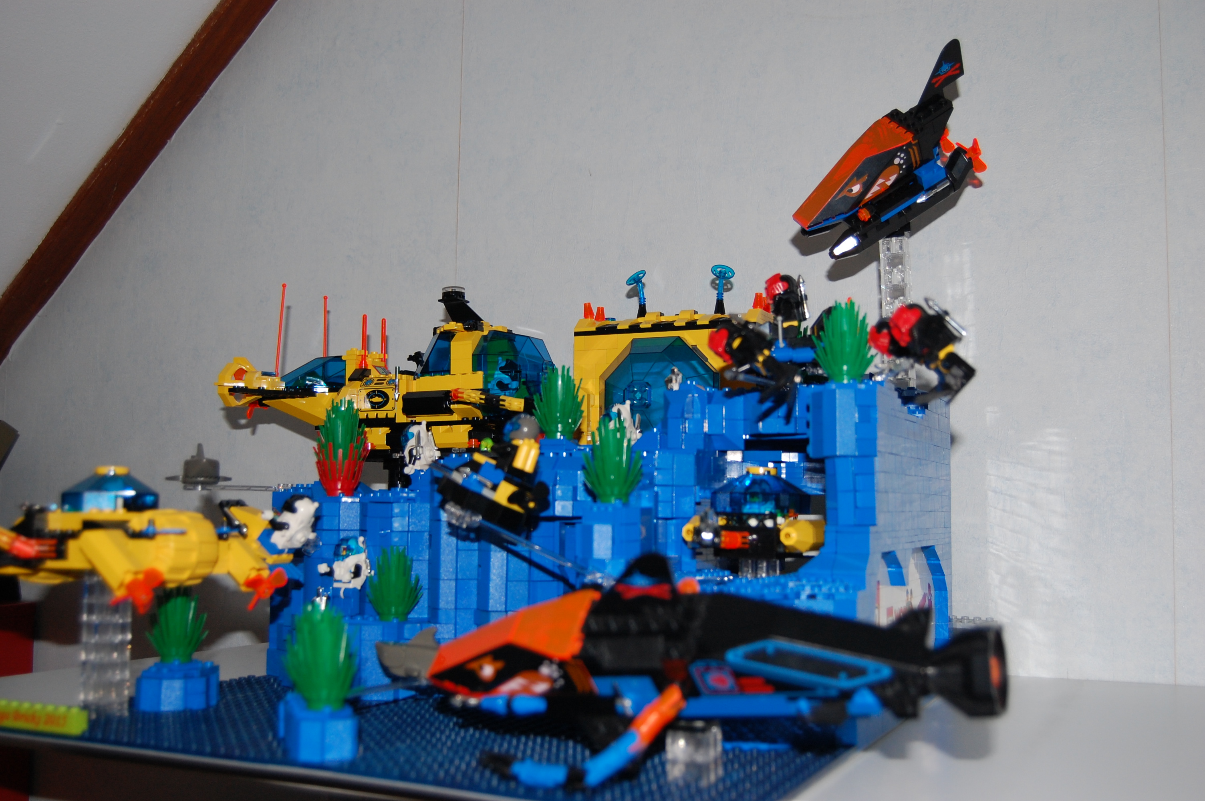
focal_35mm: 39
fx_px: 1304
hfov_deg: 49.6
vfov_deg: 34.1
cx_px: 602
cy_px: 400
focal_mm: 26
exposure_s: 1/60
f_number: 4
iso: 400
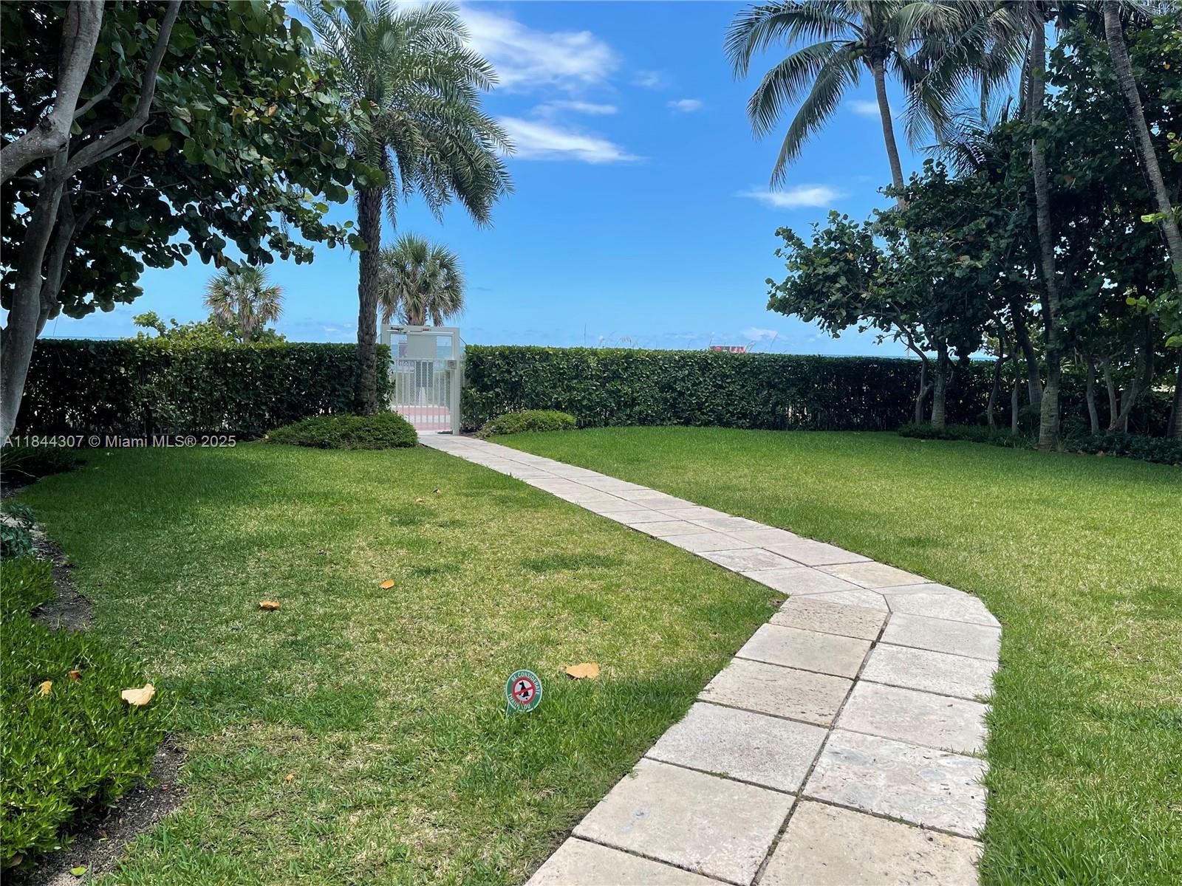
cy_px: 443
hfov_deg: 67.3
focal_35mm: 26
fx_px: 888
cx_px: 591
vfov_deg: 53.1
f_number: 1.6
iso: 32
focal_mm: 5.1
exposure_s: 1/2488
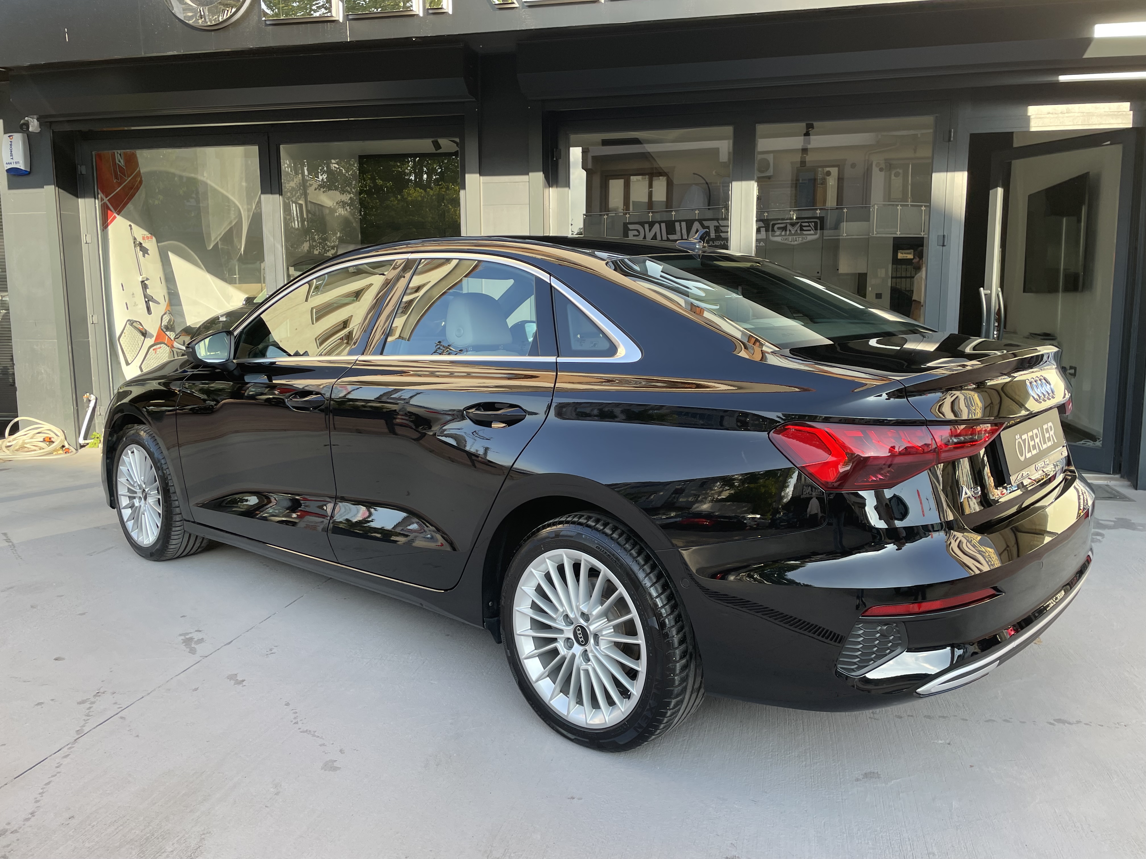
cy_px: 430
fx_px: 861
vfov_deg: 53.1
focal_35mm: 26
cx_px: 573
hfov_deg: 67.3
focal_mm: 4.2
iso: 32
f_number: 1.6
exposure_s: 1/381
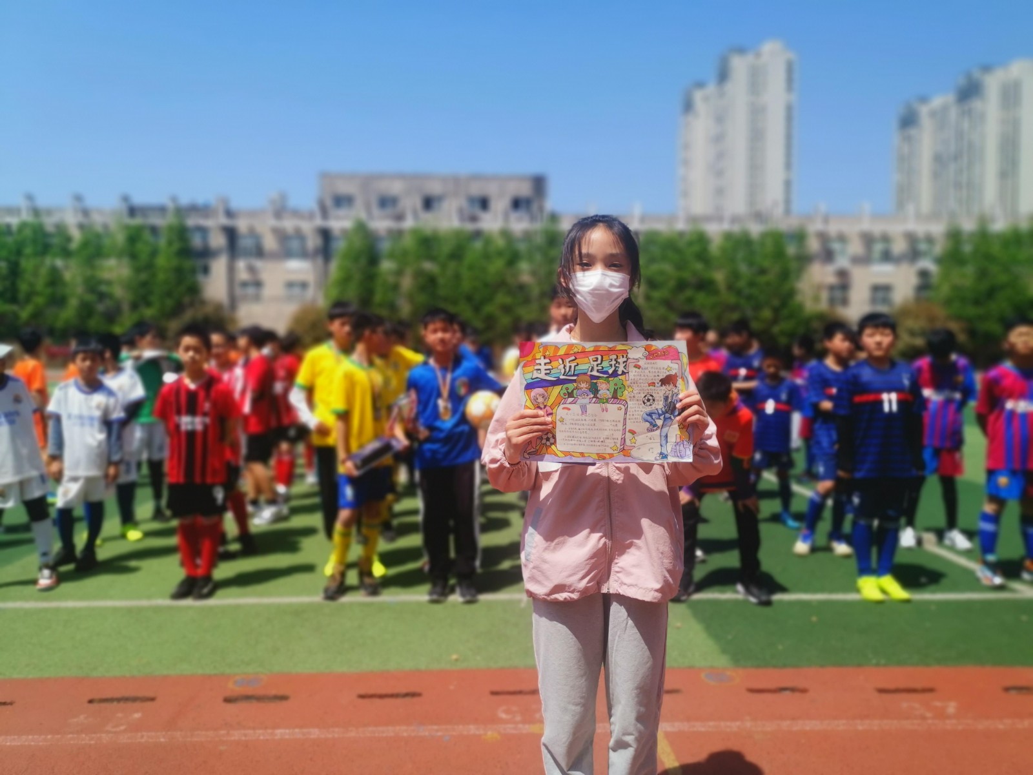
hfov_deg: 65.3
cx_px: 516
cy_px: 388
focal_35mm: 27
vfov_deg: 51.4
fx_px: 806
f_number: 1.8
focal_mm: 4.75
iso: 50
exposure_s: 1/3205
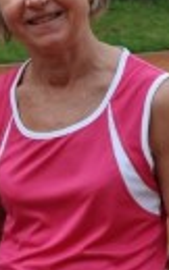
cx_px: -83
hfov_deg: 3.7
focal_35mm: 353
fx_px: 2607
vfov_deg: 6.0
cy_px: 100
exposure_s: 1/320
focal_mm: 50
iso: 200
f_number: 9
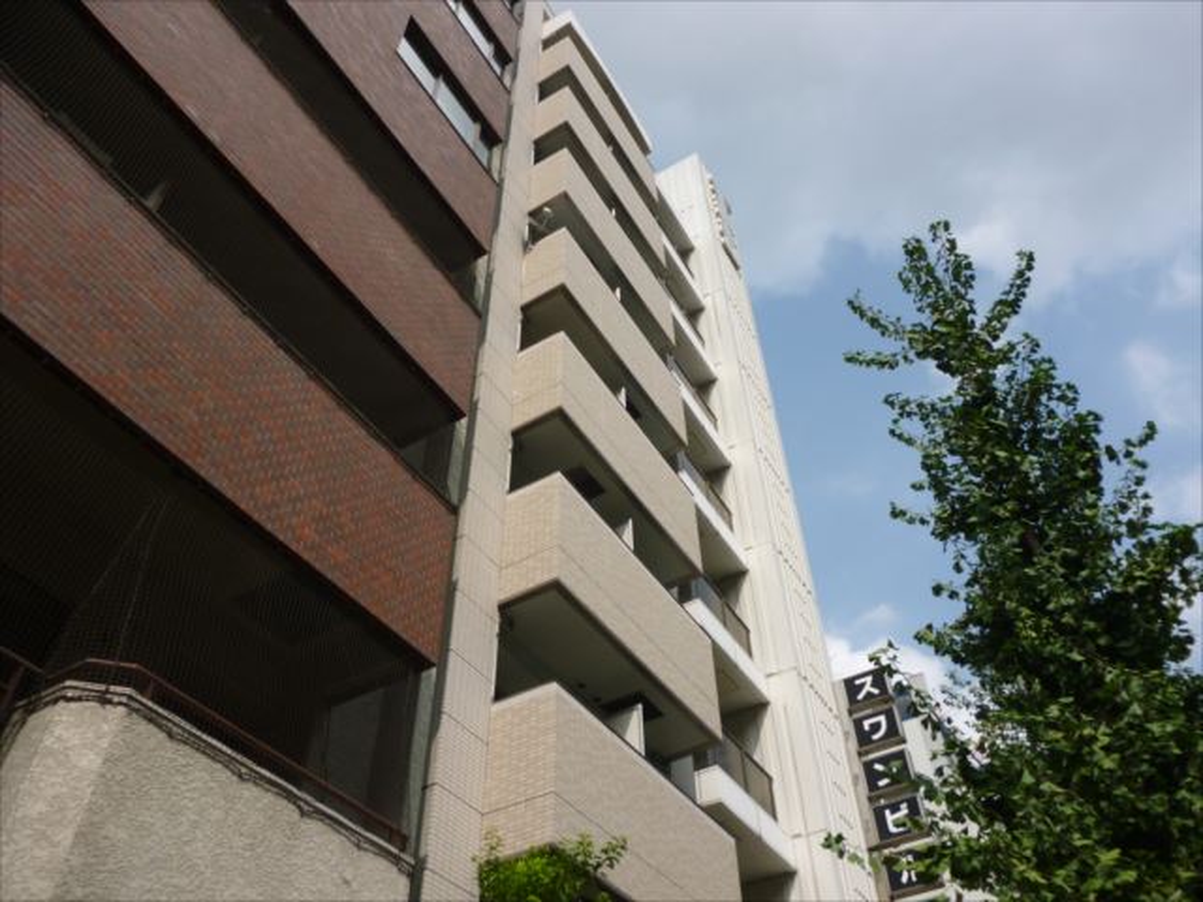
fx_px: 973
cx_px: 602
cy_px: 451
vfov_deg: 49.7
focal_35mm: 28
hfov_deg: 63.4
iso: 100
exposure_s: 1/160
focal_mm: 5
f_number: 9
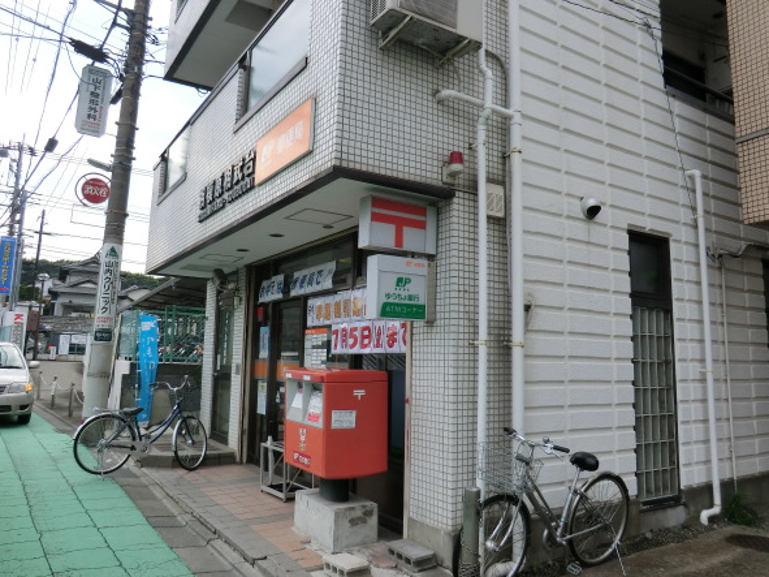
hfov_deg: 67.3
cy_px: 277
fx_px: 577
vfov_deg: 53.0
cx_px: 389
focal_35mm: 26
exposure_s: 1/500
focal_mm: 4.3
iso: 80
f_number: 3.2
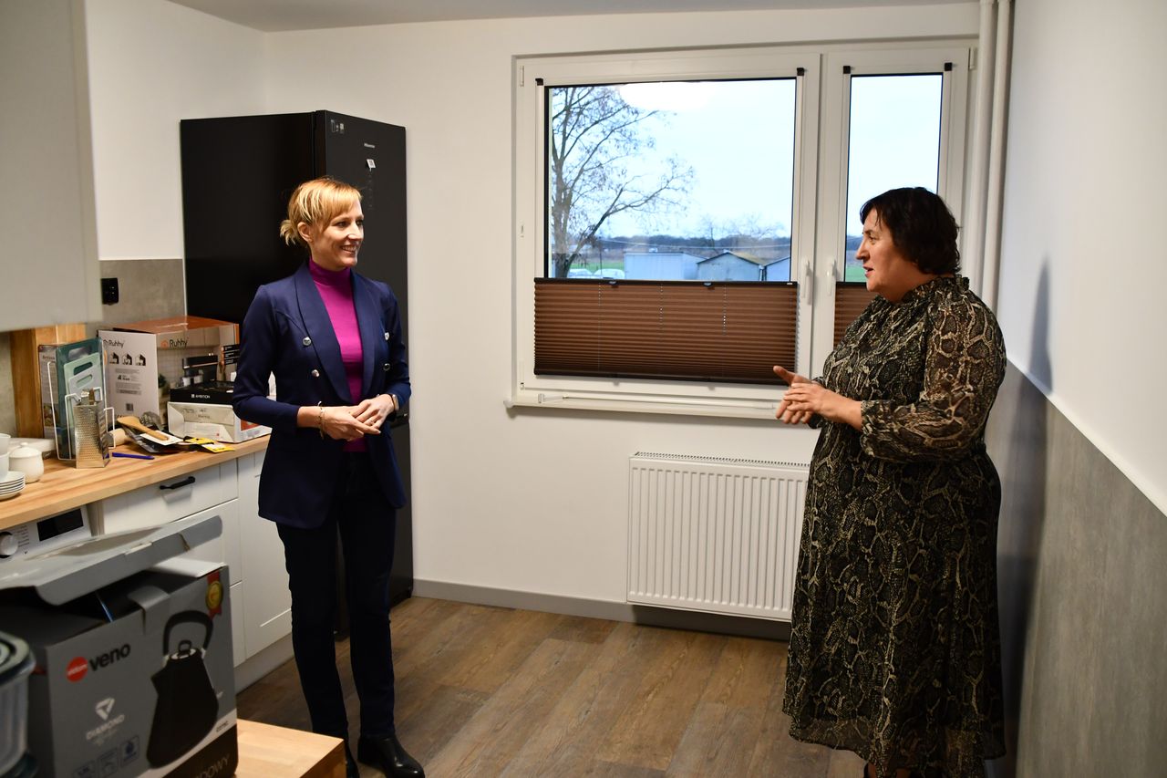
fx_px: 1005
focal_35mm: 31
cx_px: 584
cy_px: 389
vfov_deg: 42.3
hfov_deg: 60.3
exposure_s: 1/125
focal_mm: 21
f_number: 3.5
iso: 1400
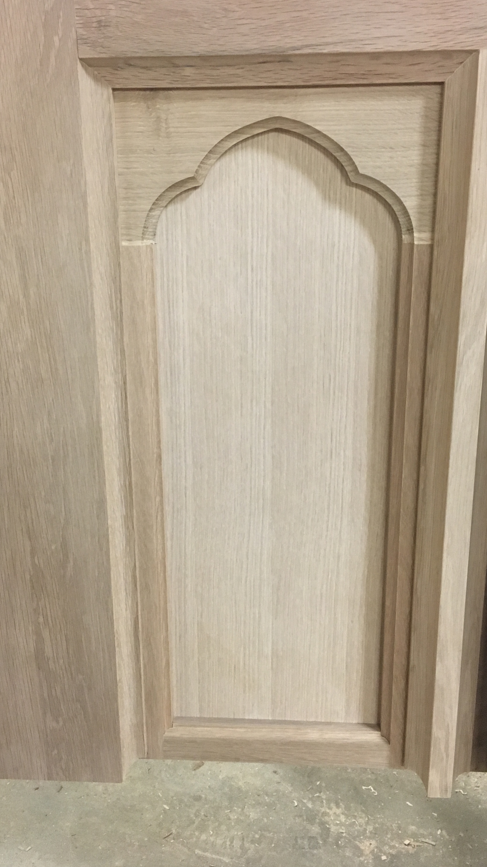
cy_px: 389
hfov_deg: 33.7
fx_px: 804
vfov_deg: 56.5
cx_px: 231
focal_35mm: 35
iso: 200
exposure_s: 1/30
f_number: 2.2
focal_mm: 4.15
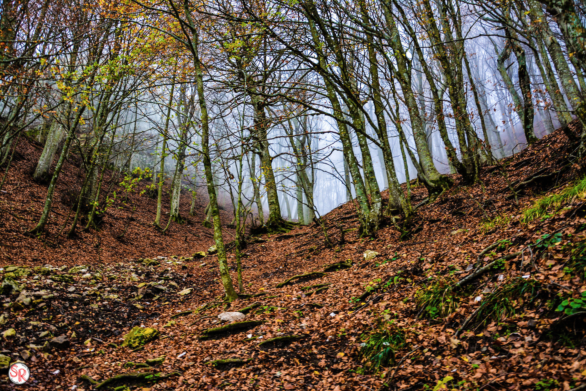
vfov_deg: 41.7
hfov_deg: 59.5
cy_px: 196
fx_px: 513
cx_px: 293
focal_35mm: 32
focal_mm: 21
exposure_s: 1/25
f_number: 3.8
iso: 100
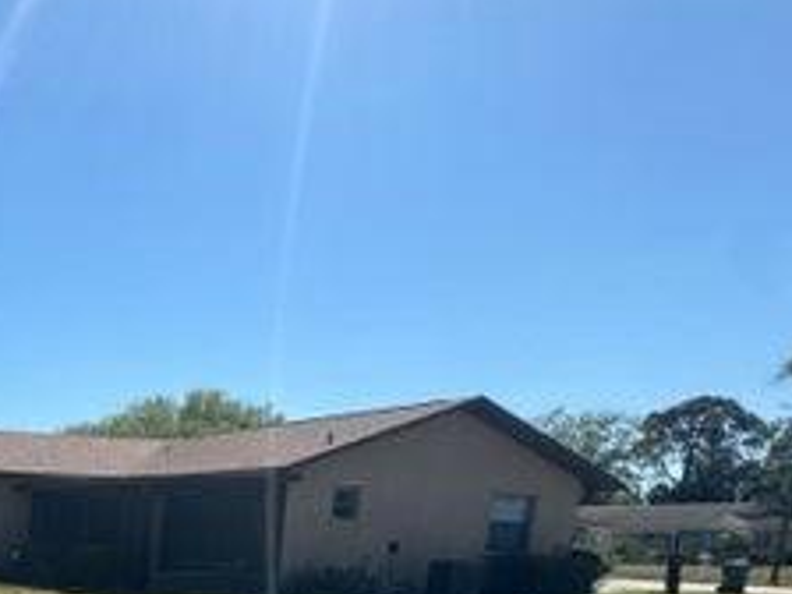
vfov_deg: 30.8
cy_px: 700
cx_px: -138
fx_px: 915
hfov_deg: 36.9
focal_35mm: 40
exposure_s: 1/1832
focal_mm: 2.22
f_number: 2.2
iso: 40
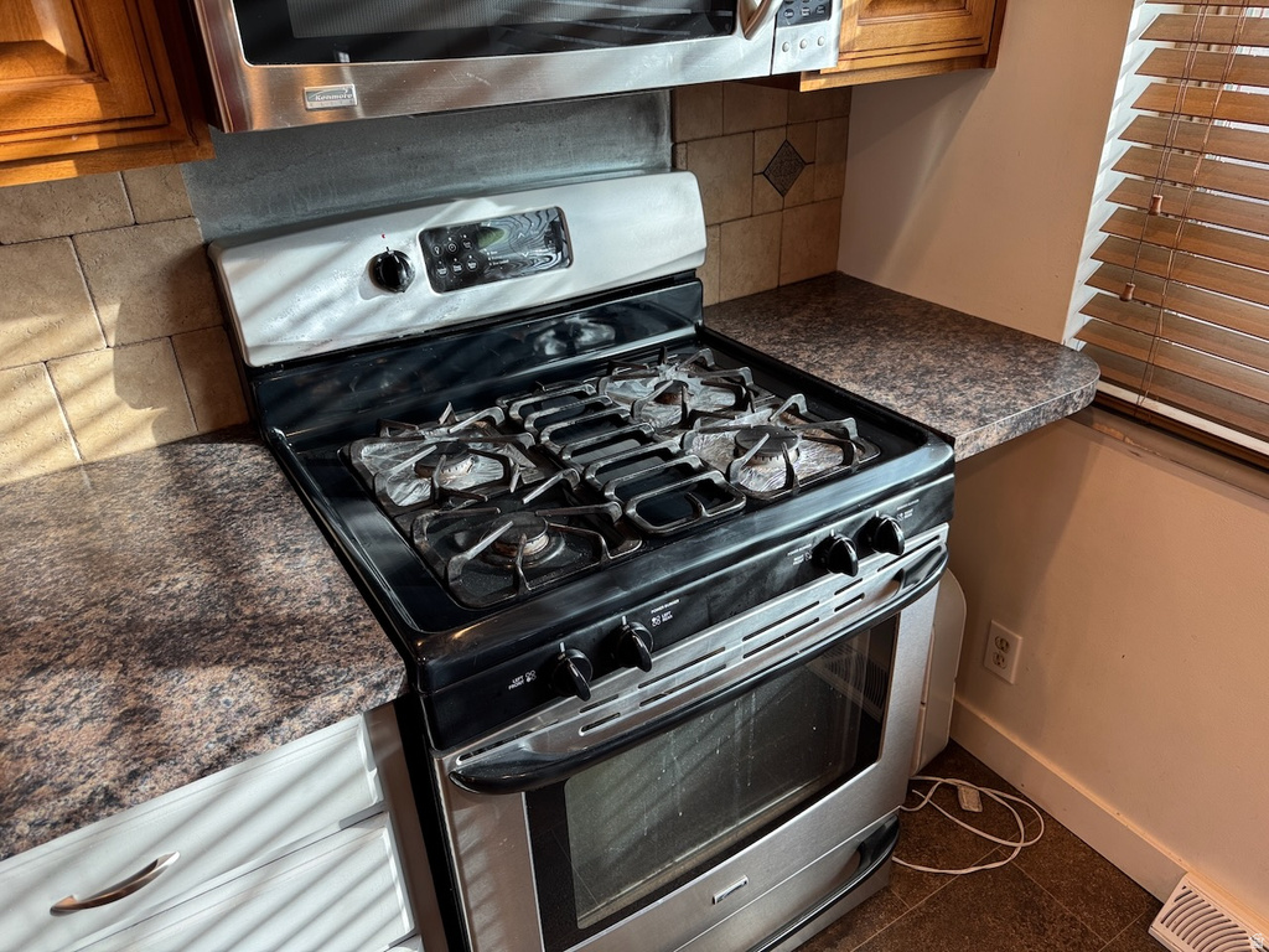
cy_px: 476
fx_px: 880
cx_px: 634
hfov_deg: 71.6
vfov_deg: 56.8
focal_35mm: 24
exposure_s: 1/120
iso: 125
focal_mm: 6.76
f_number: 1.78
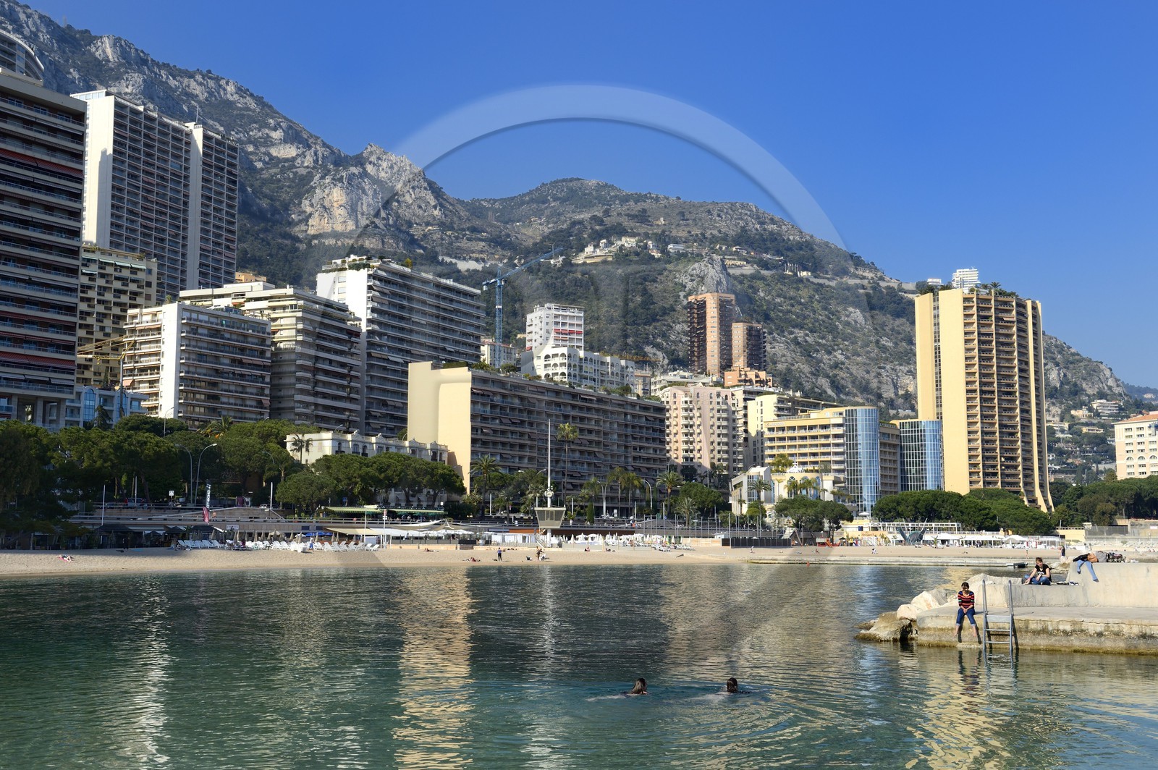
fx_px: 1350
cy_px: 385
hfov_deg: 46.4
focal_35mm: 42
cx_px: 579
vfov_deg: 31.8
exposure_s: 1/200
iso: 200
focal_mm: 42
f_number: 13
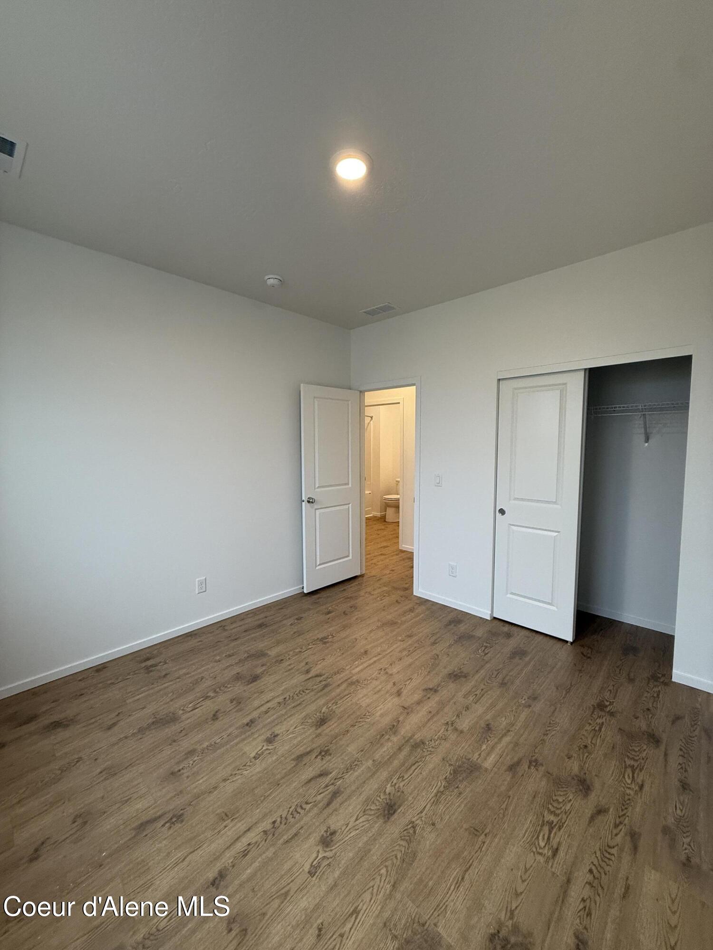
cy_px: 475
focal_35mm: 14
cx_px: 356
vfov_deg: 102.1
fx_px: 384
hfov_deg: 85.7
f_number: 2.2
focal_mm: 2.22
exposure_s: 1/120
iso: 200
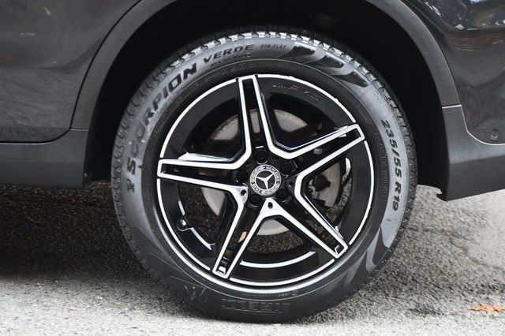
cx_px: 252
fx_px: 1472
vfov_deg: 13.0
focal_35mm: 105
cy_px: 168
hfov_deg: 19.5
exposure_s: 1/160
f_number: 4.5
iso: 800
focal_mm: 70
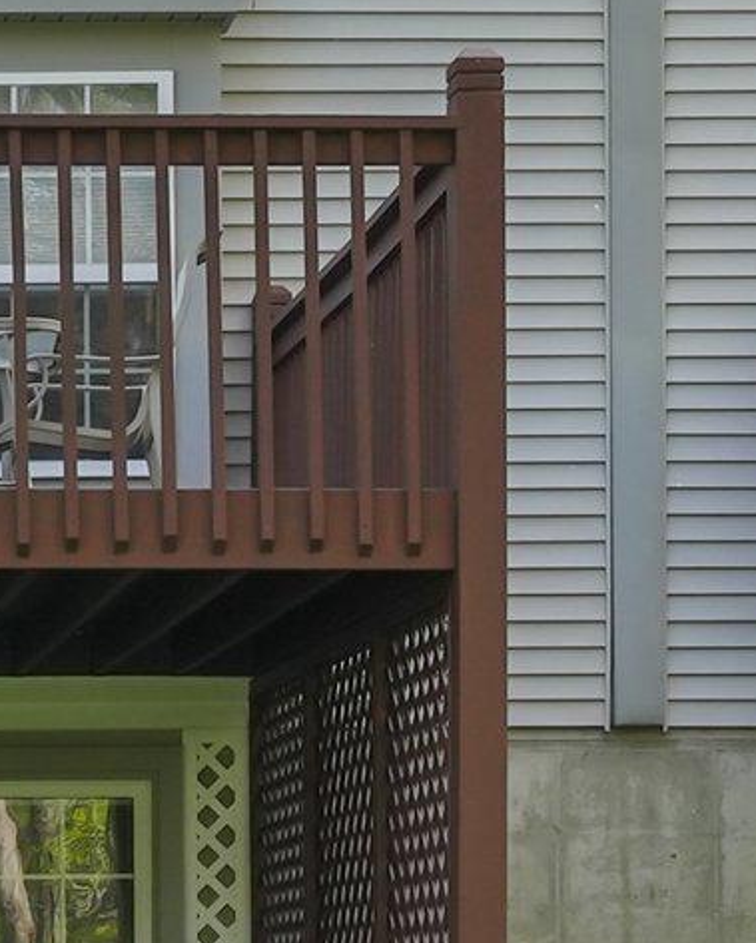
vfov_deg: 14.7
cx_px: -299
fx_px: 3632
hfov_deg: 11.5
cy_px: 157
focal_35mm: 130
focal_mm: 32
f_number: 11
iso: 800
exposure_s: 1/500
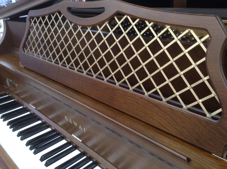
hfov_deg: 55.4
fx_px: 216
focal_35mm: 33
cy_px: 84
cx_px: 114
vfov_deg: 42.8
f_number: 2.4
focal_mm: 3.3
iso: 64
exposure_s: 1/24
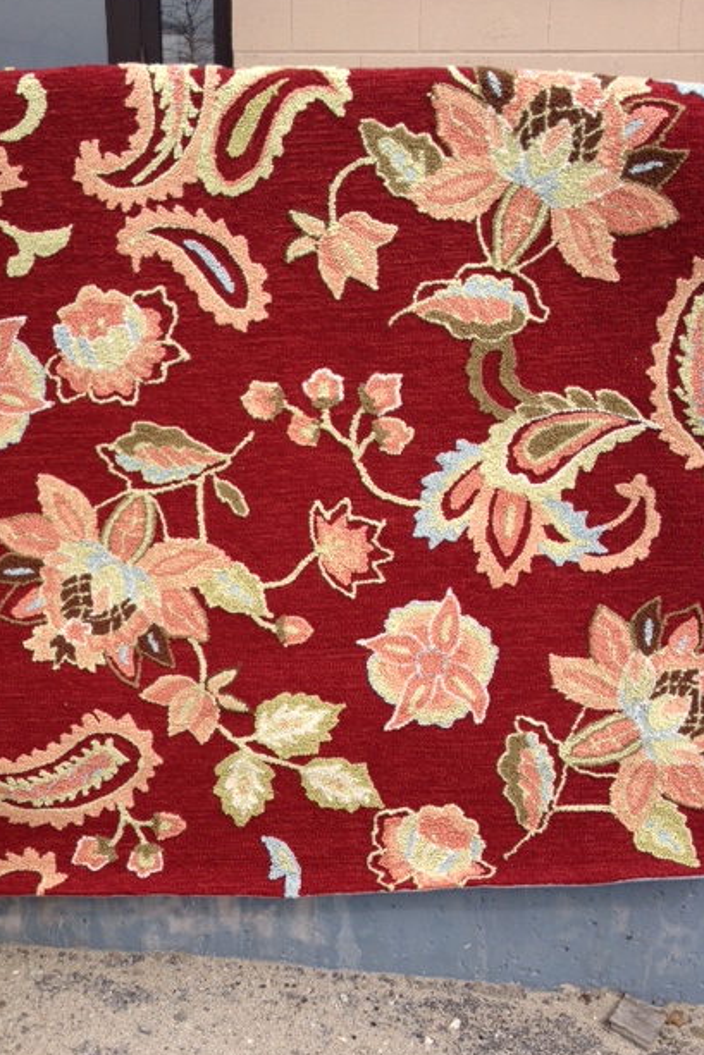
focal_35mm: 38
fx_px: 1114
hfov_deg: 35.0
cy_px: 539
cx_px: 294
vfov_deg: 50.7
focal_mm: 4.28
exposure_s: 1/840
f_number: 2.4
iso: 50
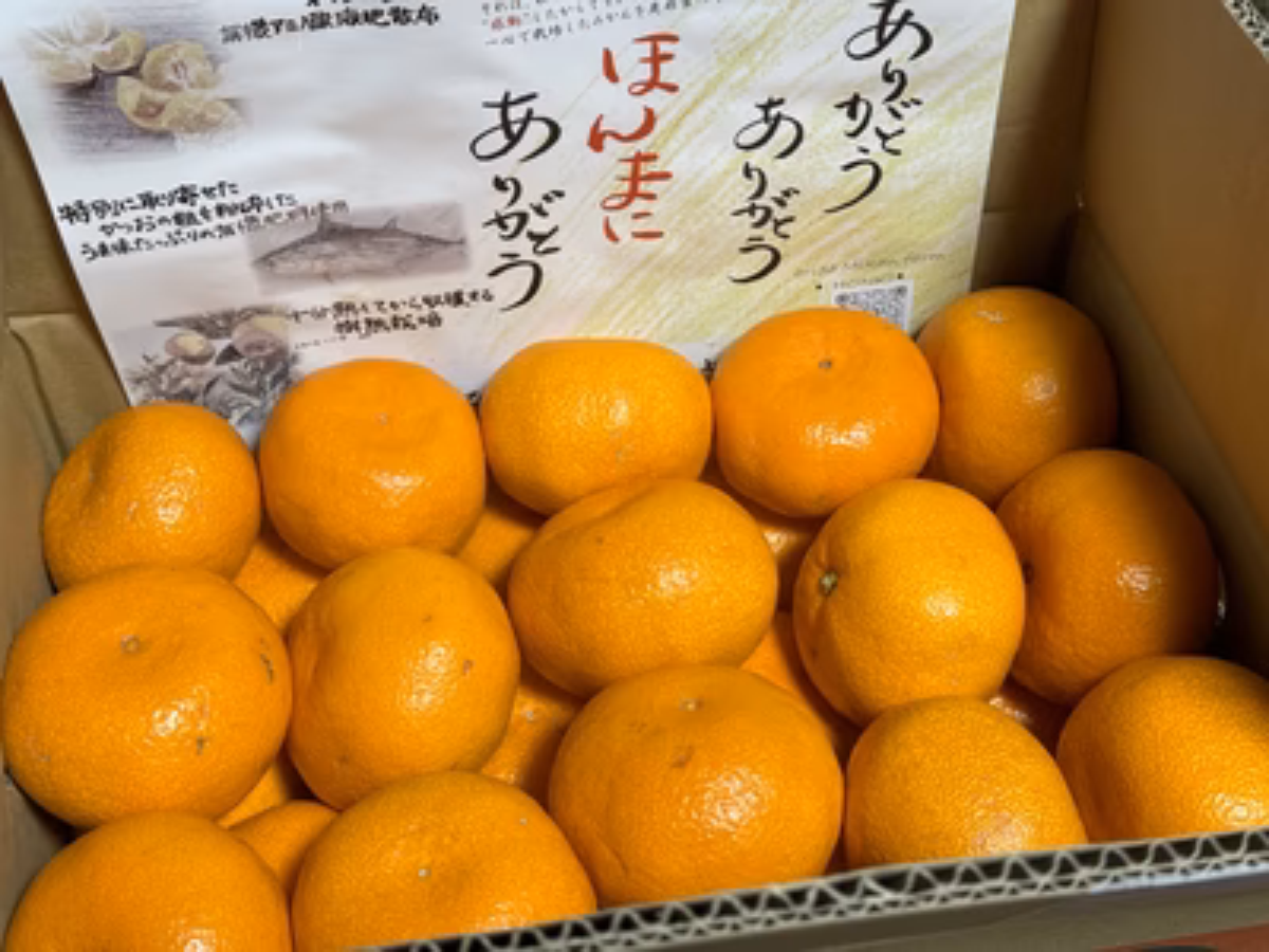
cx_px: 634
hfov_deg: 39.7
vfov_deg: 30.3
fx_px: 1760
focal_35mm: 48
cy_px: 476
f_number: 1.78
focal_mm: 6.86
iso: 100
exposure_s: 1/60
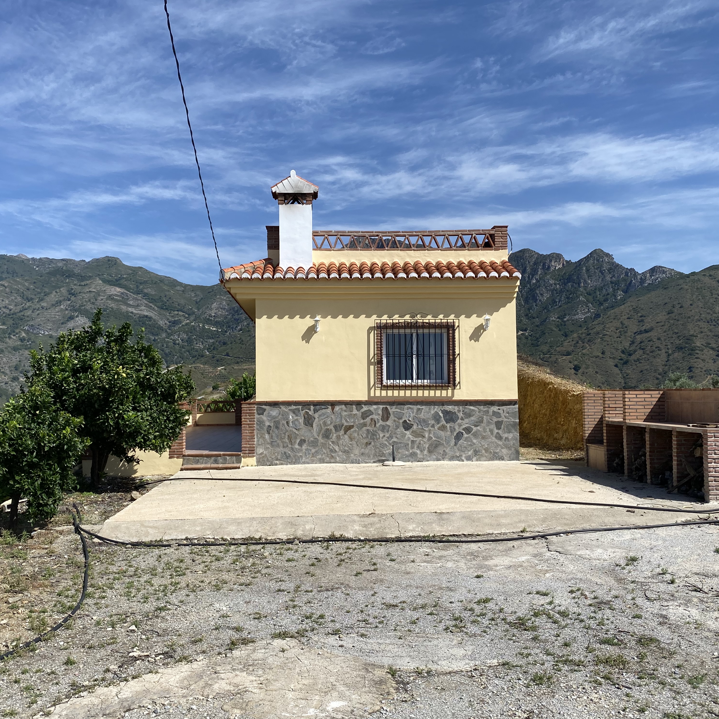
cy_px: 360
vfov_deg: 52.5
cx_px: 345
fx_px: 728
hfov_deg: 52.5
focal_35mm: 31
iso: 32
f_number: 1.8
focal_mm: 4.25
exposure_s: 1/4115
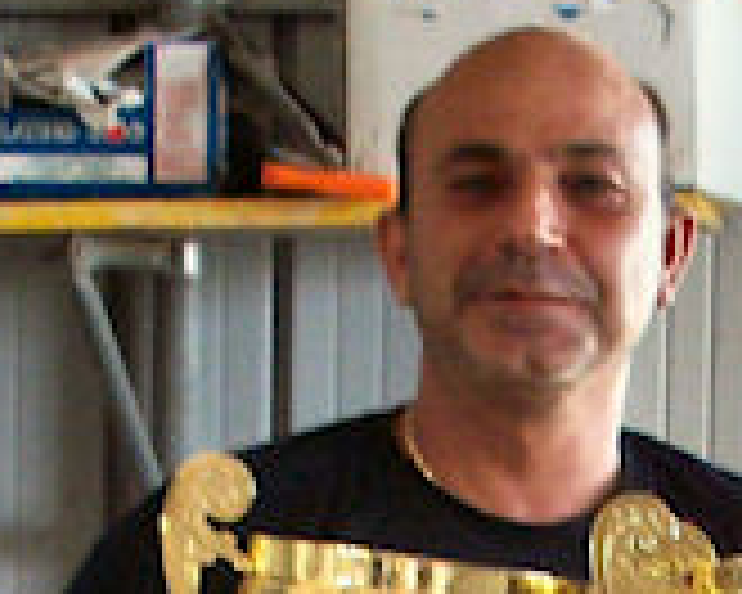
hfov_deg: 15.4
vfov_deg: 12.2
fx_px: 2679
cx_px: 814
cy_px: 819
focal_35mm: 122
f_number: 3.1
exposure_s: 1/20
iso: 160
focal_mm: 6.3
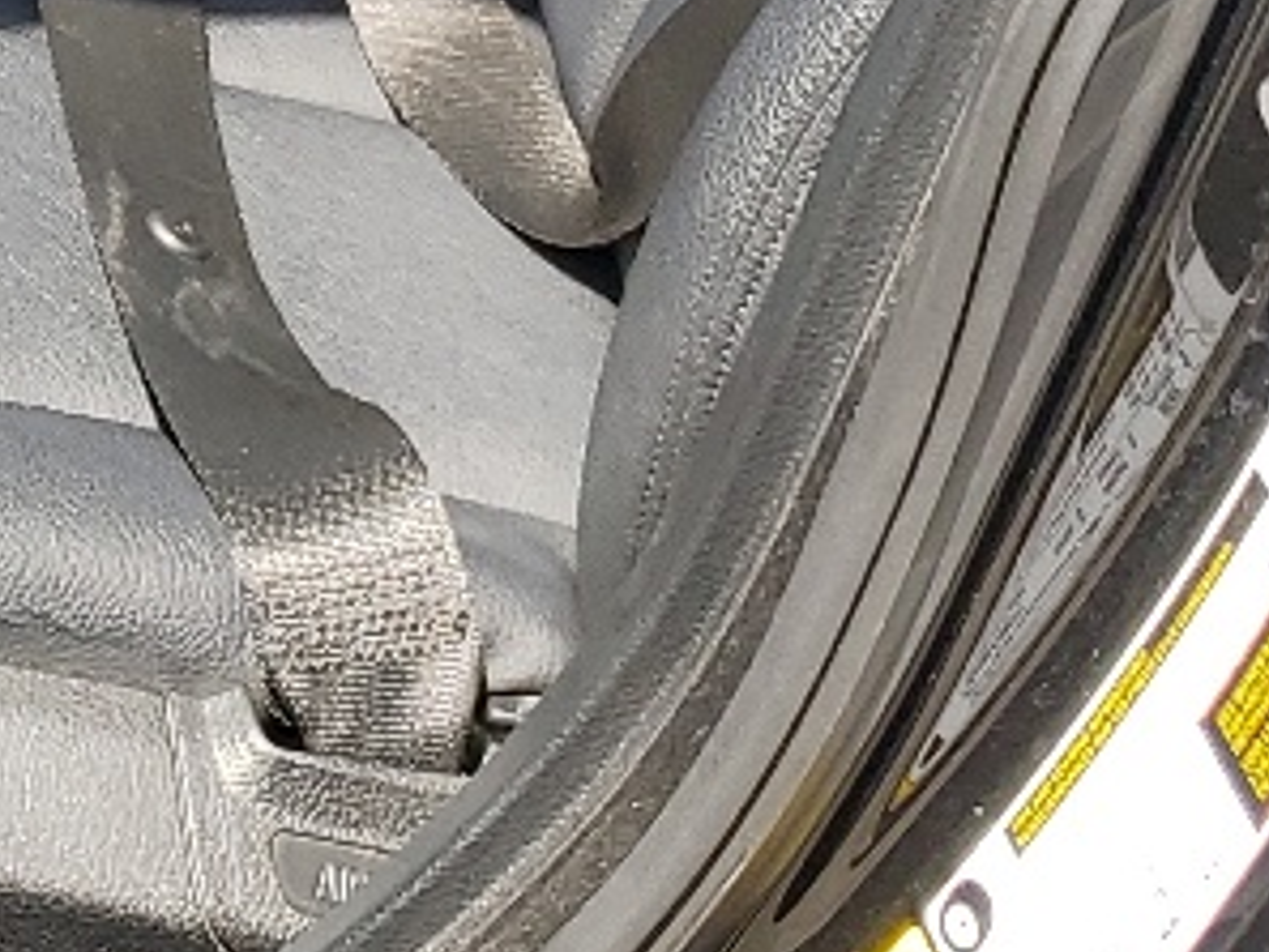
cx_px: -931
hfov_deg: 12.9
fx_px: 5134
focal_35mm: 140
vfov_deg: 9.6
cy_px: -1238
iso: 50
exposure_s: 1/769
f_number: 1.5
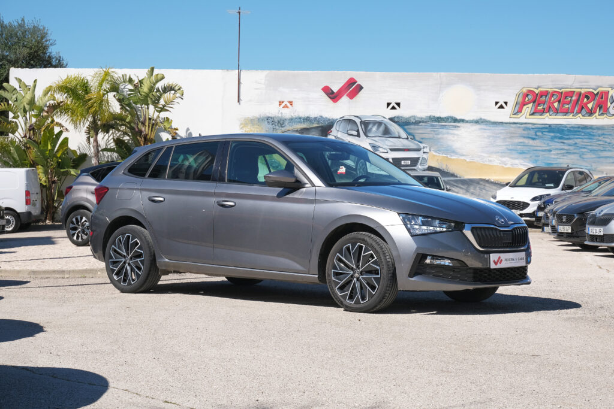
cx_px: 307
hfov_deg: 29.7
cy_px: 204
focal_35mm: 68
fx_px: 1160
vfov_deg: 20.0
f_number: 9
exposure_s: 1/320
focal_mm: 45
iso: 160
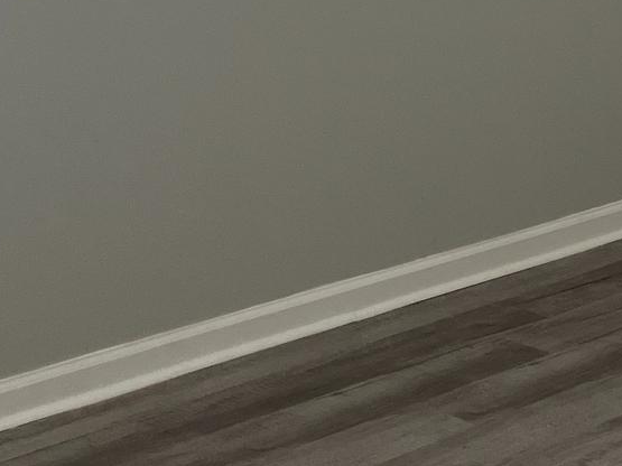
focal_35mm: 96
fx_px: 1725
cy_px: -69
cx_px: 843
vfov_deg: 14.9
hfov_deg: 18.7
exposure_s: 1/60
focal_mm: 5.1
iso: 200
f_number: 1.6
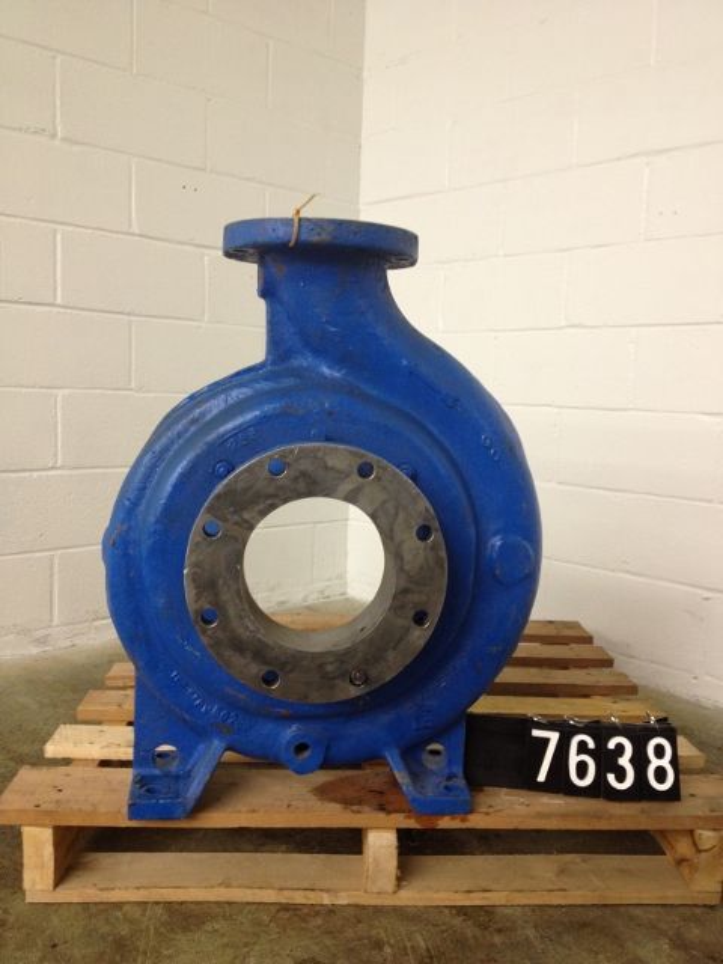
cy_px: 482
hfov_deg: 40.7
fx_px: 975
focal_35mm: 35
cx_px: 362
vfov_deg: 52.6
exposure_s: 1/20
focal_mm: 4.28
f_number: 2.4
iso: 160
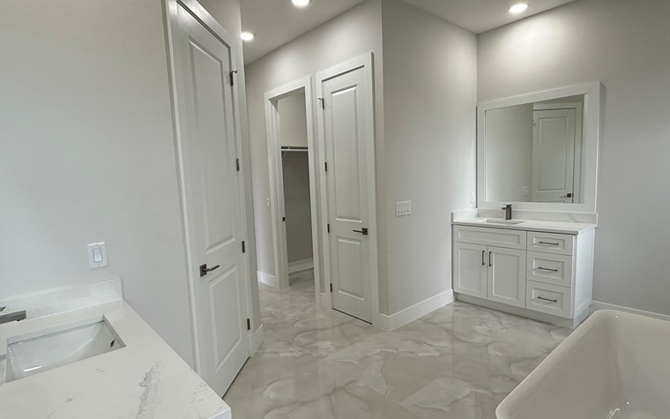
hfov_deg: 85.1
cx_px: 336
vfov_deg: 59.6
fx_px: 365
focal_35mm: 20
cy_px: 216
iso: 100
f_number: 2.2
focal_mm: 2.22
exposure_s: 1/99
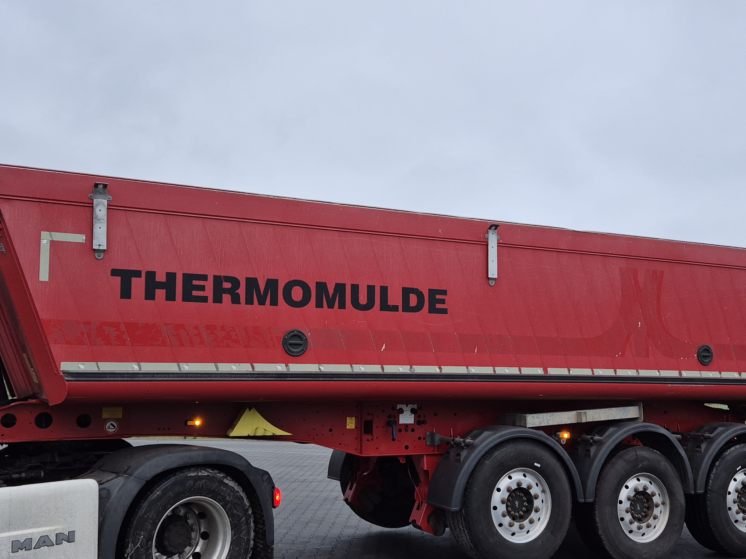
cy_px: 307
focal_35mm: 38
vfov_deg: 37.7
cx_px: 357
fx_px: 819
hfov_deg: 49.0
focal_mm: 5.4
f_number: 1.8
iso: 200
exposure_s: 1/180
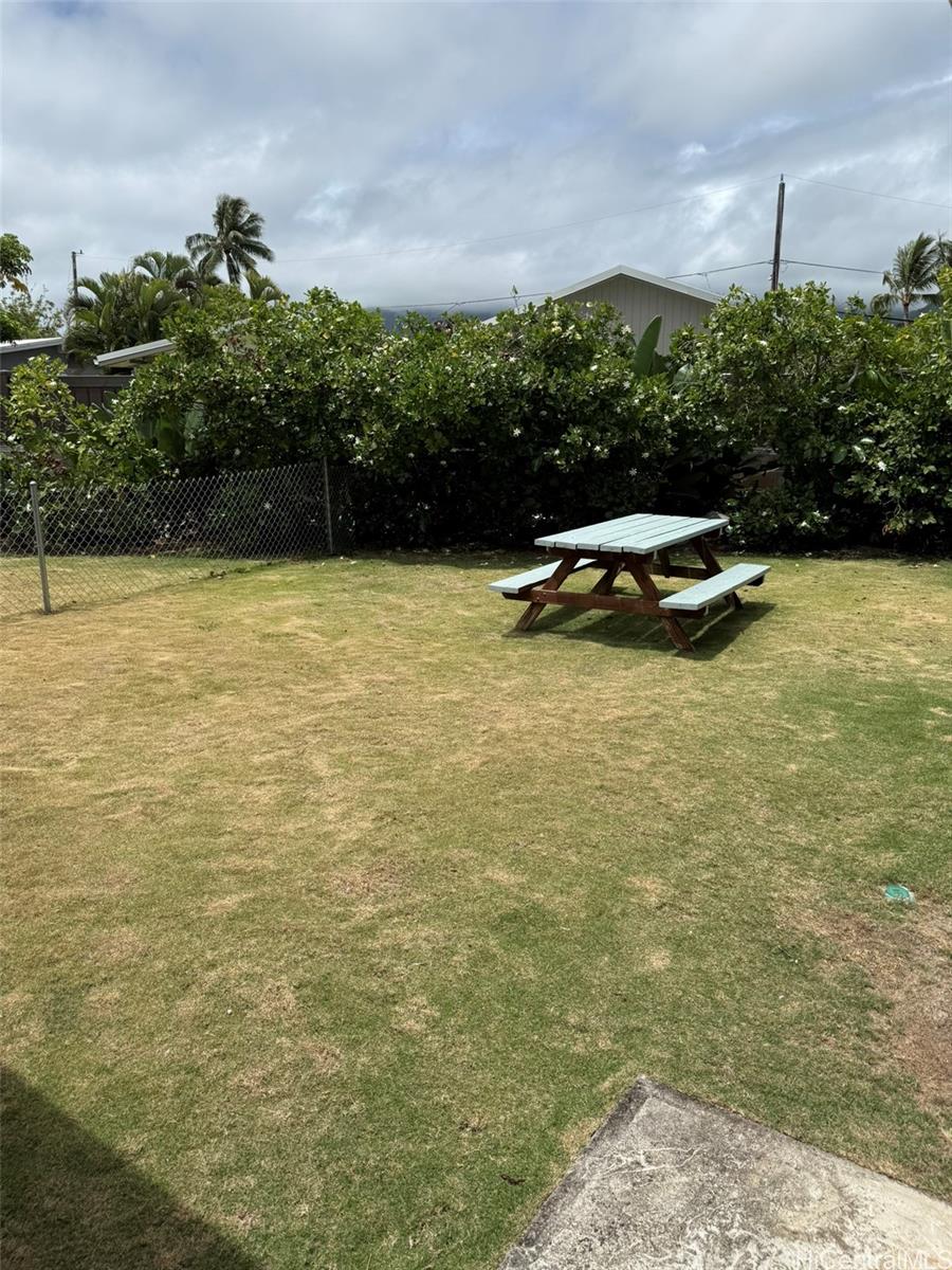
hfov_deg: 56.8
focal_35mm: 24
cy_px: 635
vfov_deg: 71.6
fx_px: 880
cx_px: 476
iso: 80
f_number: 1.78
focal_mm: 6.76
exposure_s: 1/7353
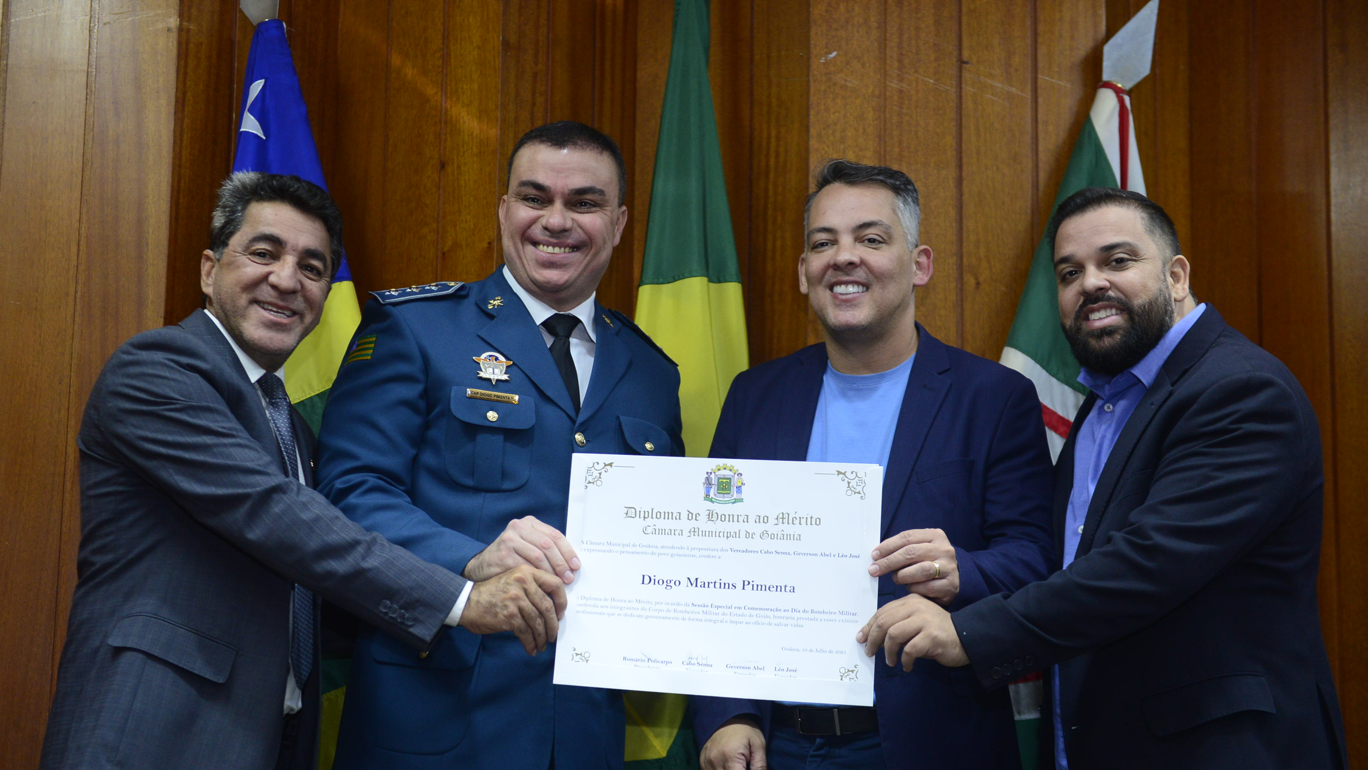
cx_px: 683
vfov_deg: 19.7
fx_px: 2213
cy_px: 435
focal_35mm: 61
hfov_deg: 34.4
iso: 2000
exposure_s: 1/125
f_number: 4
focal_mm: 58
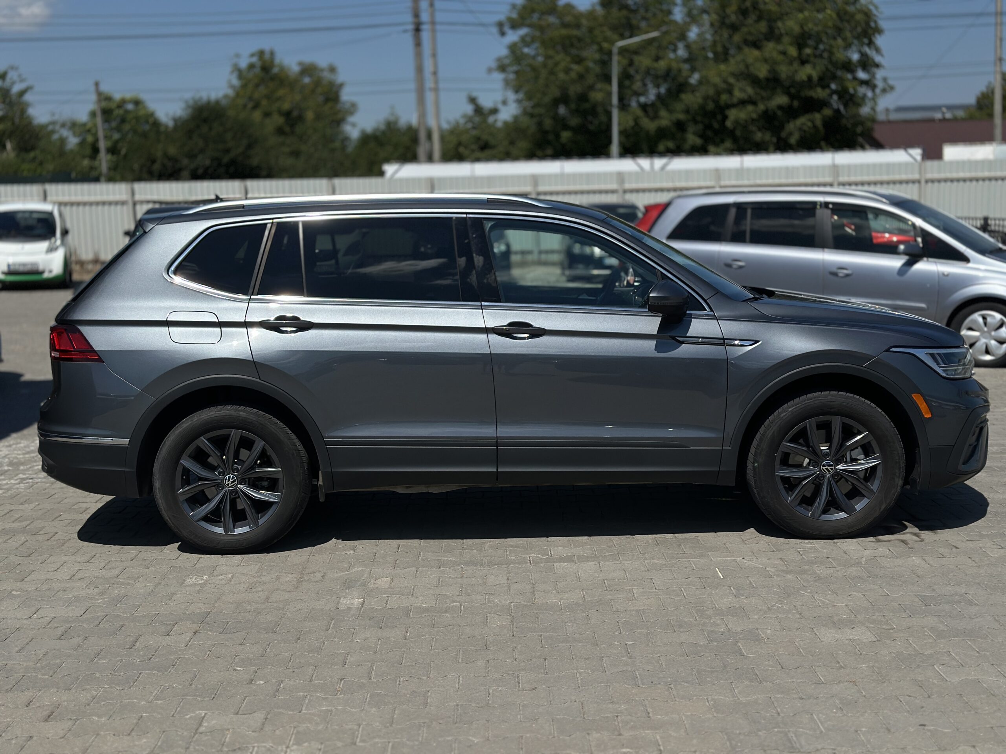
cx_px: 503
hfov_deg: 39.7
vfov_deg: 30.3
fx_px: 1395
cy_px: 377
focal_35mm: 48
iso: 100
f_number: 1.78
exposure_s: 1/15873
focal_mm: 6.86
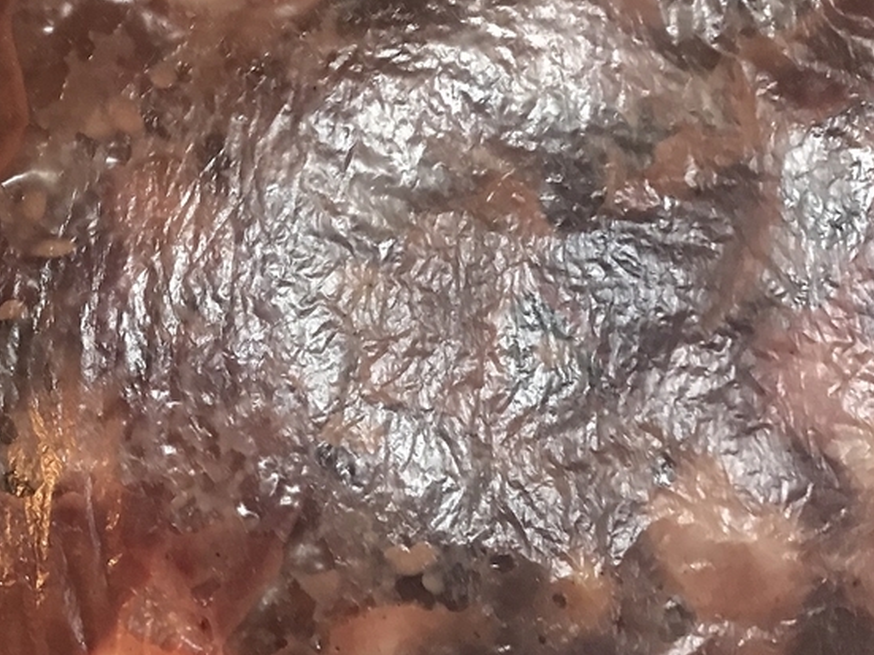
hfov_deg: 29.9
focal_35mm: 61
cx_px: 33
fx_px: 1540
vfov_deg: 24.0
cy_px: 325
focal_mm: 3.99
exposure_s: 1/14
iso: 100
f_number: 1.8
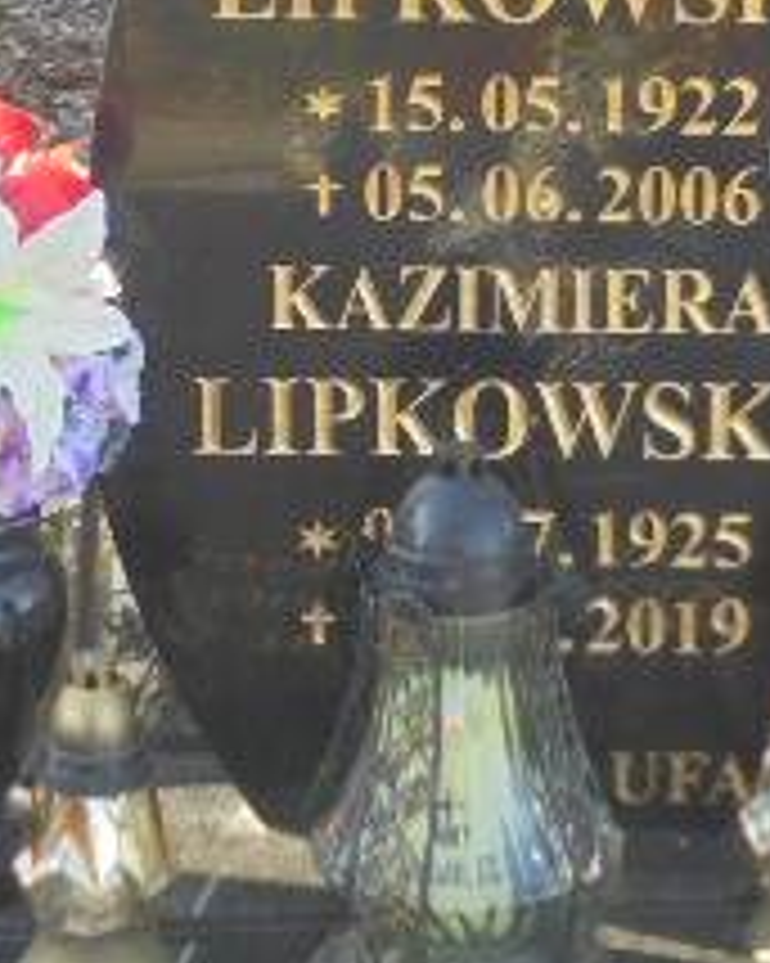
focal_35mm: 143
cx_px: 320
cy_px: -4
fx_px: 4076
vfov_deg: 13.3
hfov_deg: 10.8
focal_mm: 8.9
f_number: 4.8
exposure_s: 1/80
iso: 100
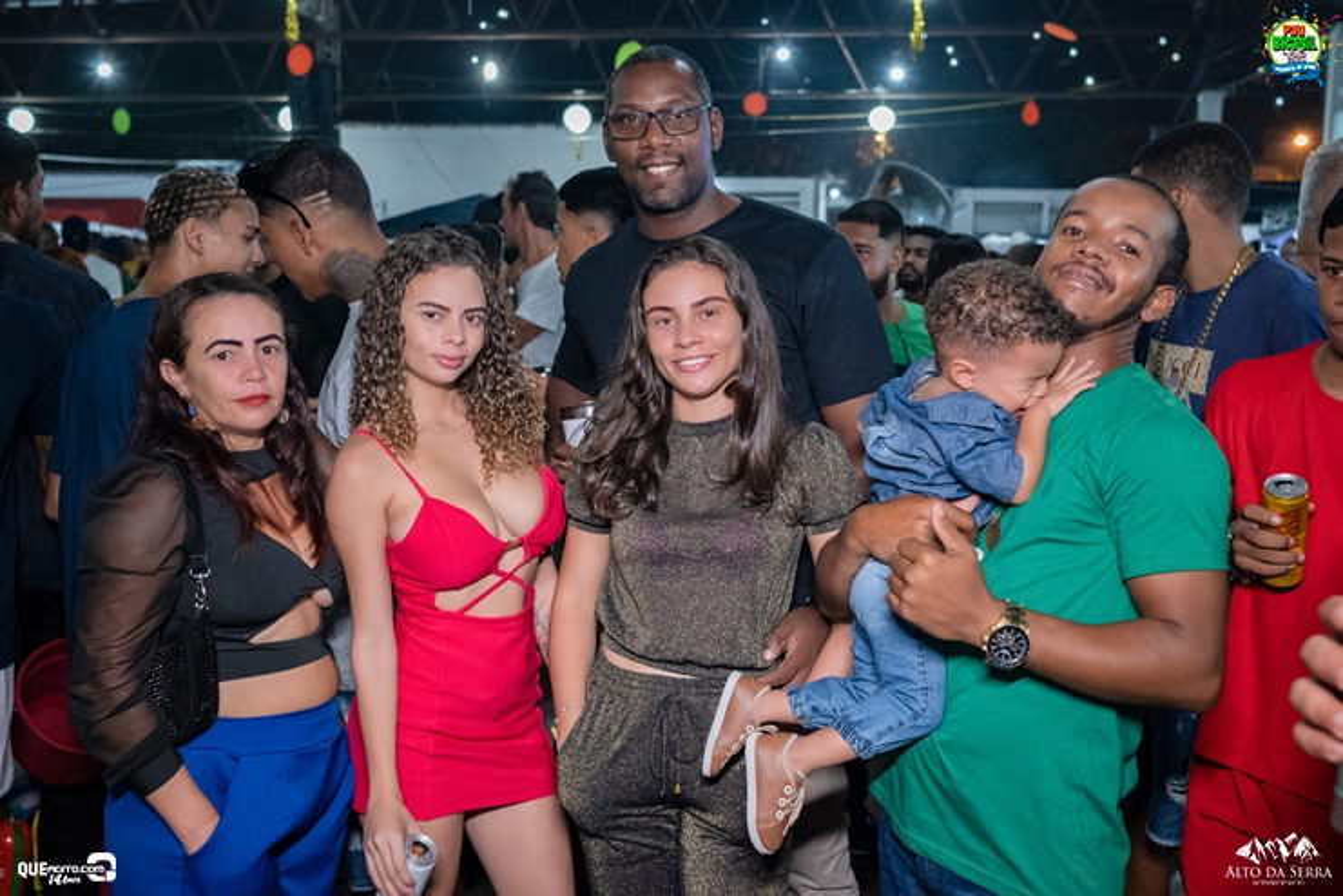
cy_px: 448
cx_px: 672
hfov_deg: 53.1
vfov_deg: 36.9
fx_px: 1343
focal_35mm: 36
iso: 2500
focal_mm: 24
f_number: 2.8
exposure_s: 1/250
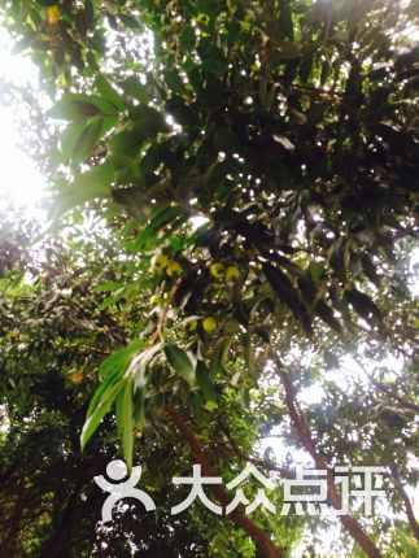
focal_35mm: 30
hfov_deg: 46.8
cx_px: 210
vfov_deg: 59.9
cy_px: 279
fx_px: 484
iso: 50
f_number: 2.2
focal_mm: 4.12
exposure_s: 1/120
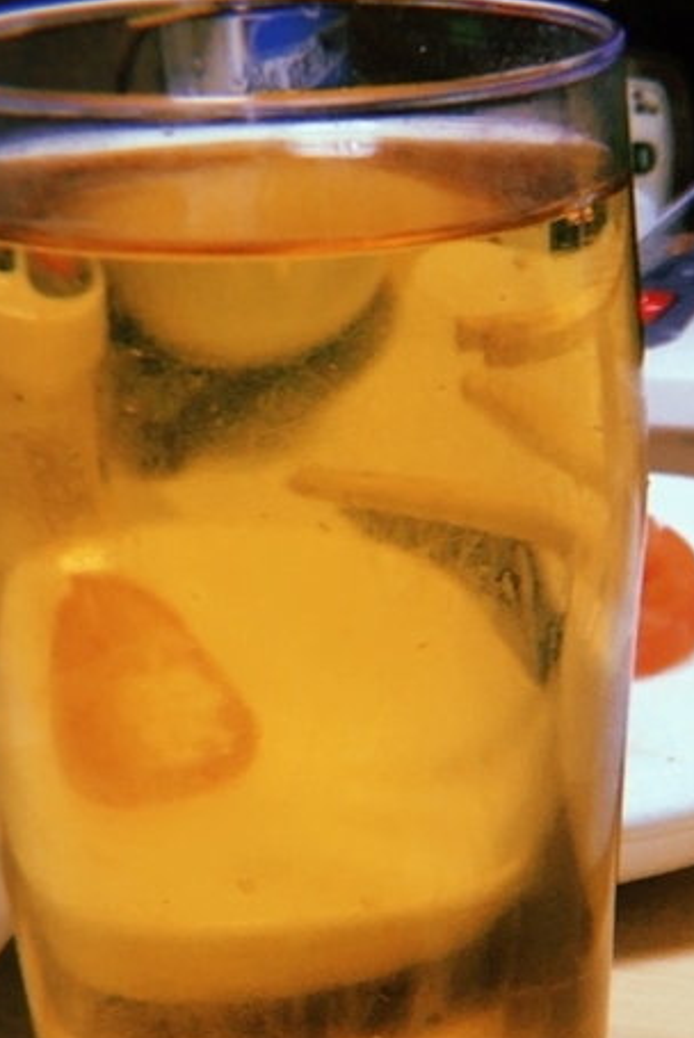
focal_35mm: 152
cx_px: 630
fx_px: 4388
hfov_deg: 9.0
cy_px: 776
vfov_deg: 13.5
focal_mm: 3.99
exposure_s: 1/50
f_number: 1.8
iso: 100
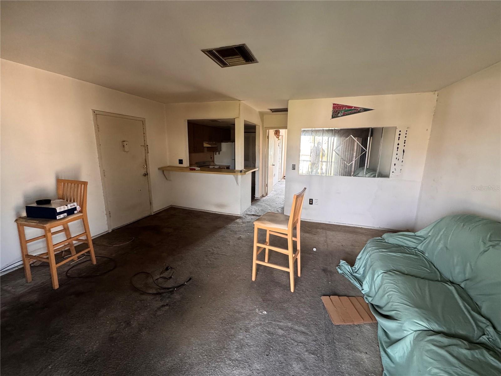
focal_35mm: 14
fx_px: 203
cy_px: 188
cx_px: 250
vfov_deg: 85.7
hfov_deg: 102.1
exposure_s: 1/99
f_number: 2.2
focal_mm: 2.22
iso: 320
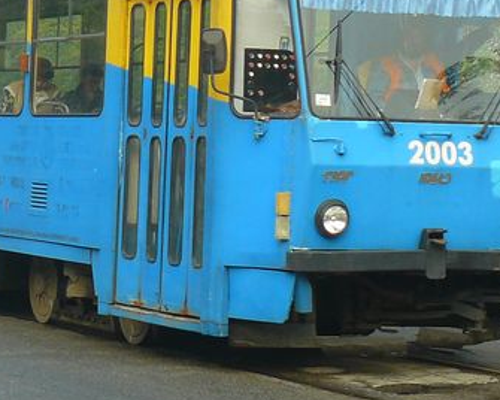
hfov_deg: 12.9
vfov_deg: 10.2
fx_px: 2205
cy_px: -82
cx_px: 367
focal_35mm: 149
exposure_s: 1/320
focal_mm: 8.3
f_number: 2.8
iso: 100
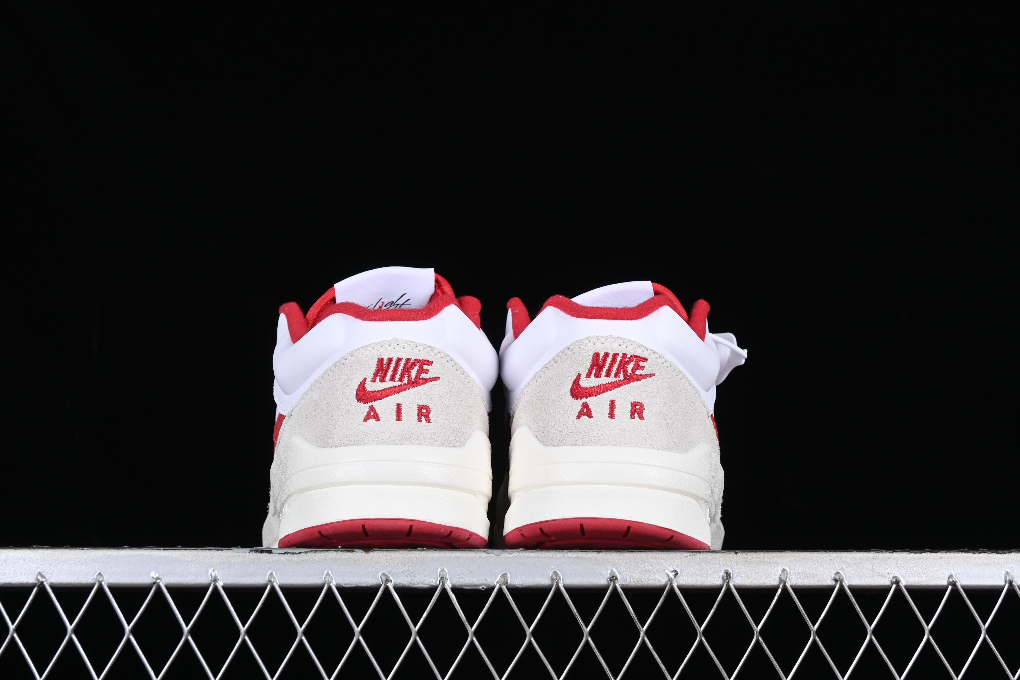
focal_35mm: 72
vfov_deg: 18.9
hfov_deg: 28.1
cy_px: 340
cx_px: 510
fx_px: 2040
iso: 160
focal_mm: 48
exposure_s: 1/80
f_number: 8
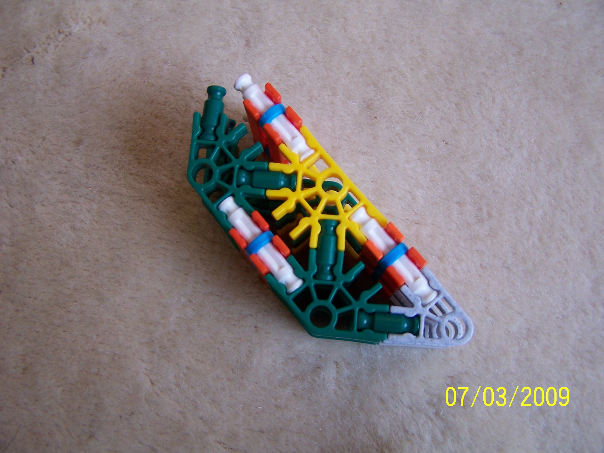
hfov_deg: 49.0
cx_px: 302
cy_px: 226
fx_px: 663
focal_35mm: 38
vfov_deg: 37.7
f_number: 2.8
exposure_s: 1/30
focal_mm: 6.3
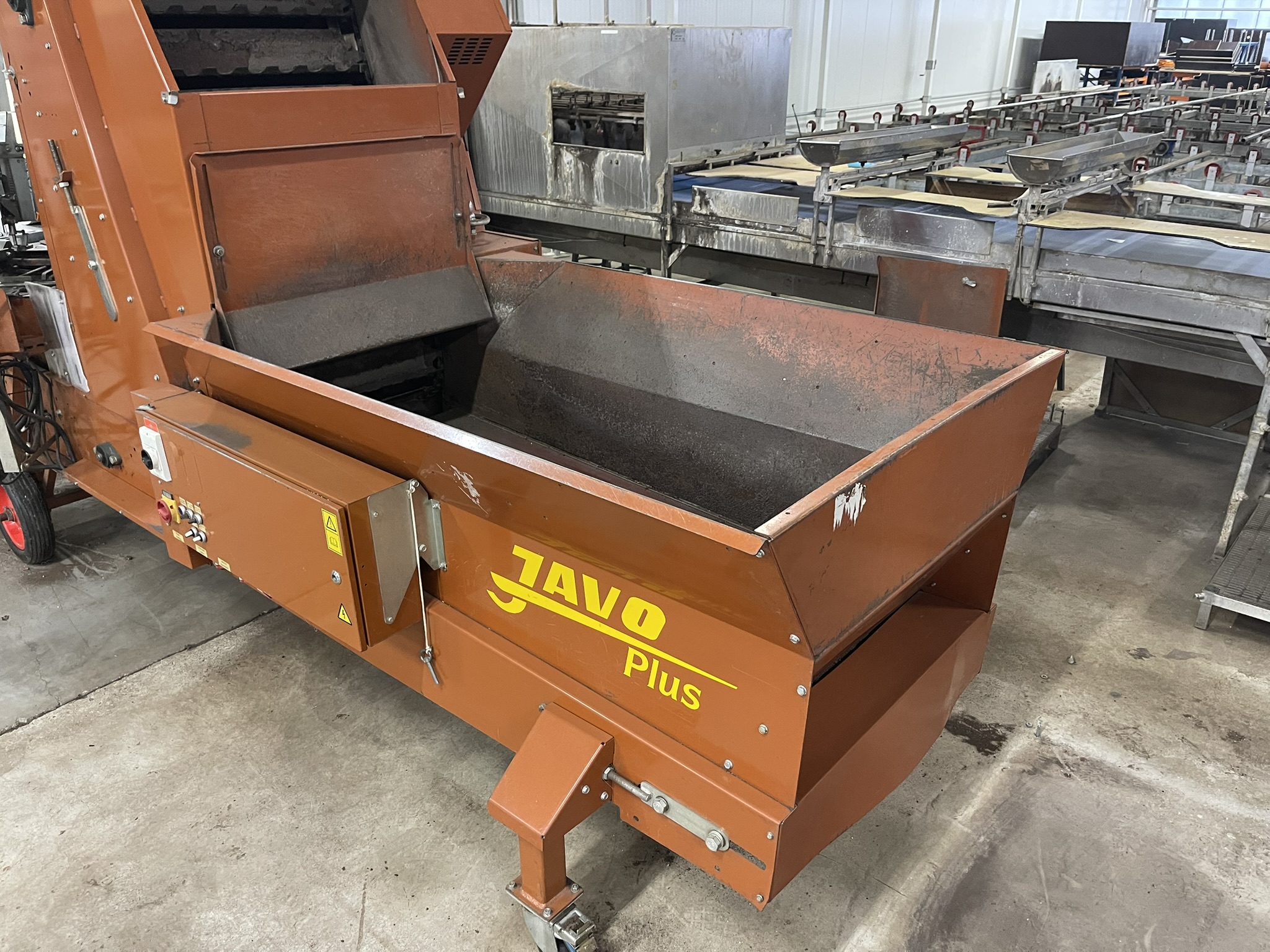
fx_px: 917
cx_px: 635
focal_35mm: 25
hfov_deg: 69.4
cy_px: 476
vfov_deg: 54.9
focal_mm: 5.1
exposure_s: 1/33
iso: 400
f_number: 1.6
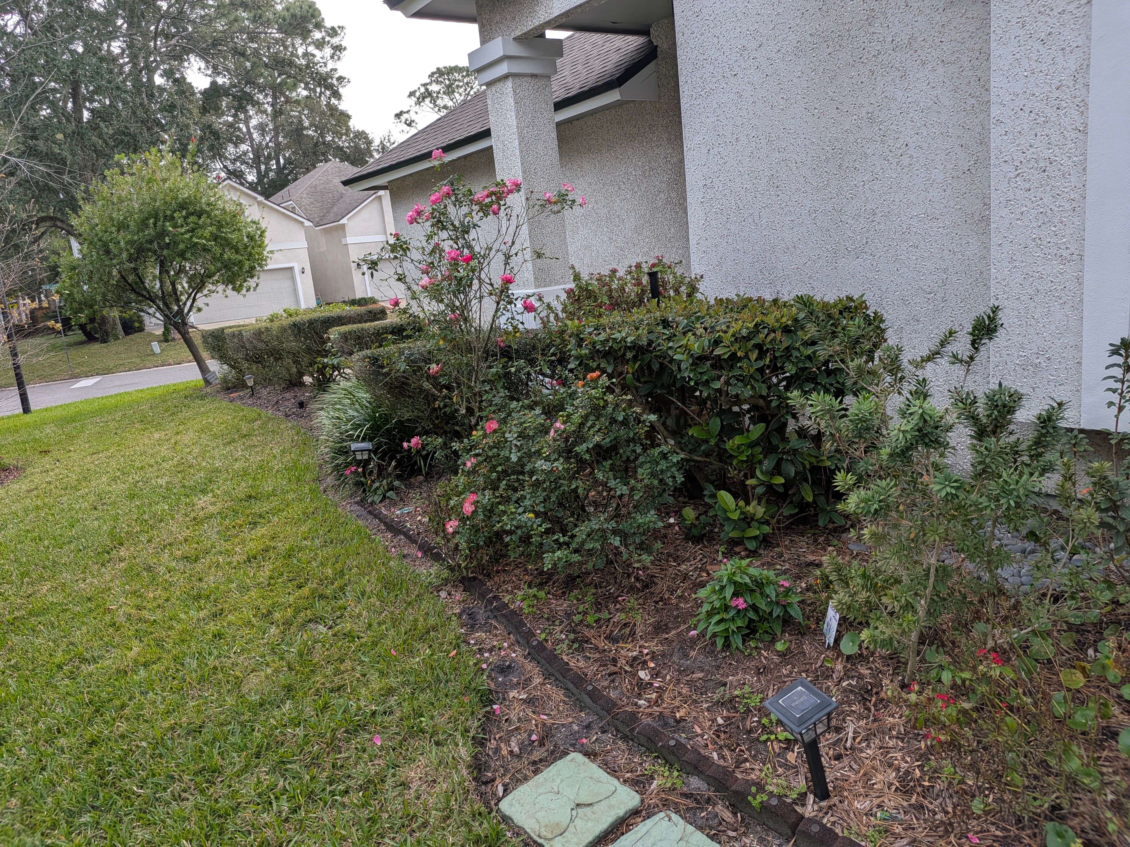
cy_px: 424
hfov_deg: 71.6
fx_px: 783
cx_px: 565
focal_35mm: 24
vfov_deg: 56.8
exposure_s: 1/216
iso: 31
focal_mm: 4.53
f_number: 1.7
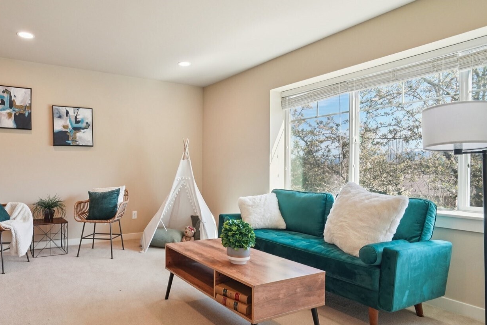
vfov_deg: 56.9
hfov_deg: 76.4
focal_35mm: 22
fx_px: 298
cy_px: 192
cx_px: 168
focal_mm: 16
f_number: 8
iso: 1600
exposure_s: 1/100
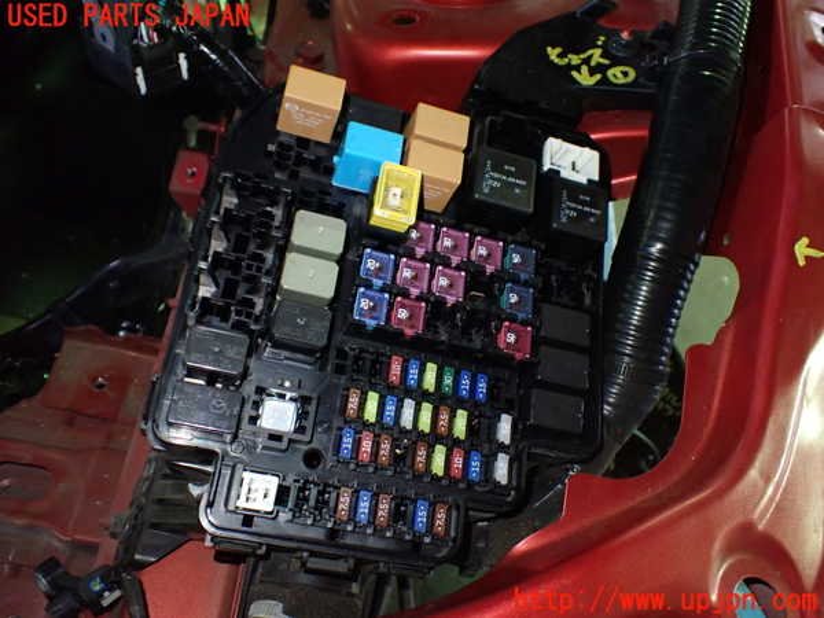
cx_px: 412
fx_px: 714
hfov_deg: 60.0
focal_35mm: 30
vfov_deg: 46.8
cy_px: 309
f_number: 2.3
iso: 800
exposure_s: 1/30
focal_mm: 5.4
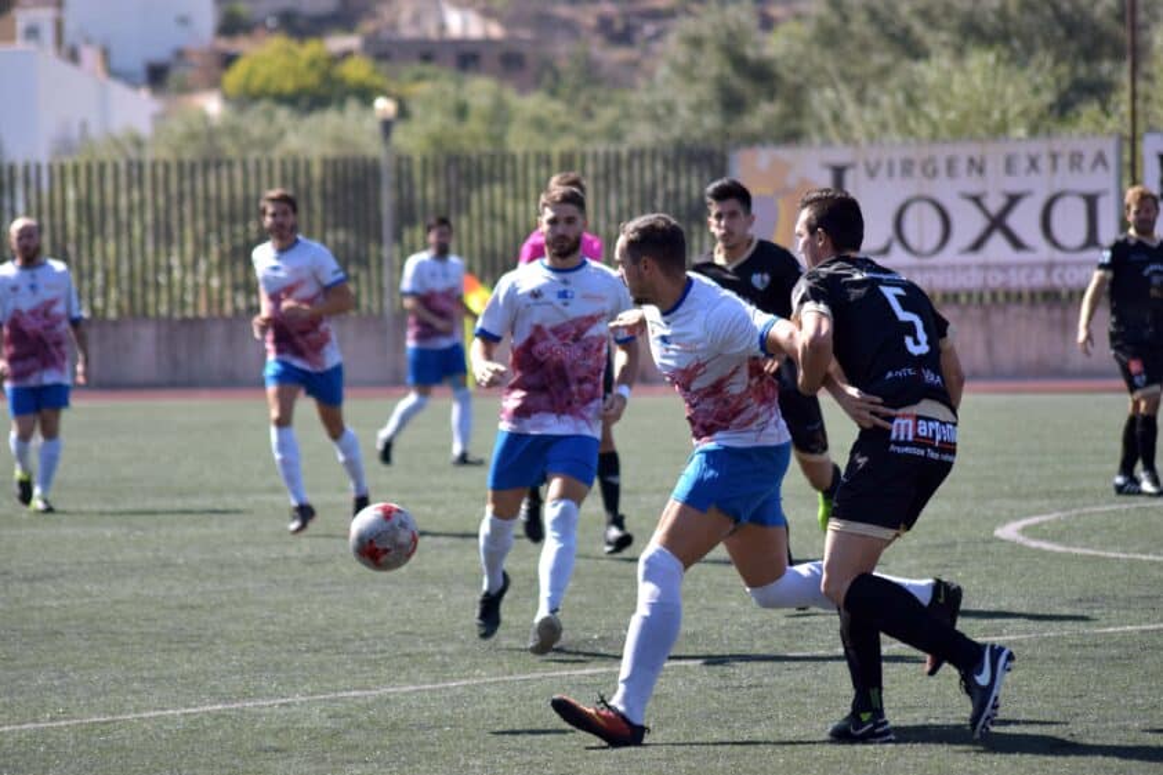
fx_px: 7267
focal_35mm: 225
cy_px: 388
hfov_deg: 9.2
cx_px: 582
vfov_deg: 6.1
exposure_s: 1/2000
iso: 400
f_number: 4.5
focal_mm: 150
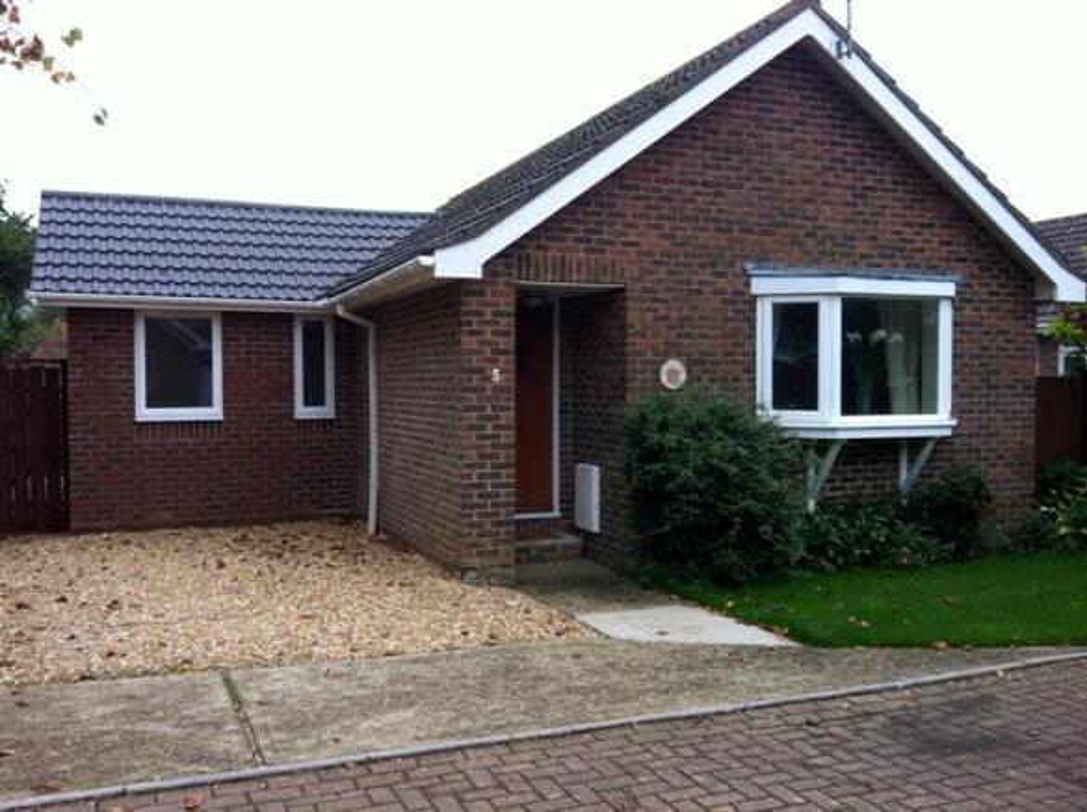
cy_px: 406
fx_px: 1097
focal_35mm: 35
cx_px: 544
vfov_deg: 40.6
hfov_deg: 52.7
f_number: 2.8
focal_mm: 3.85
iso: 80
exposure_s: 1/182
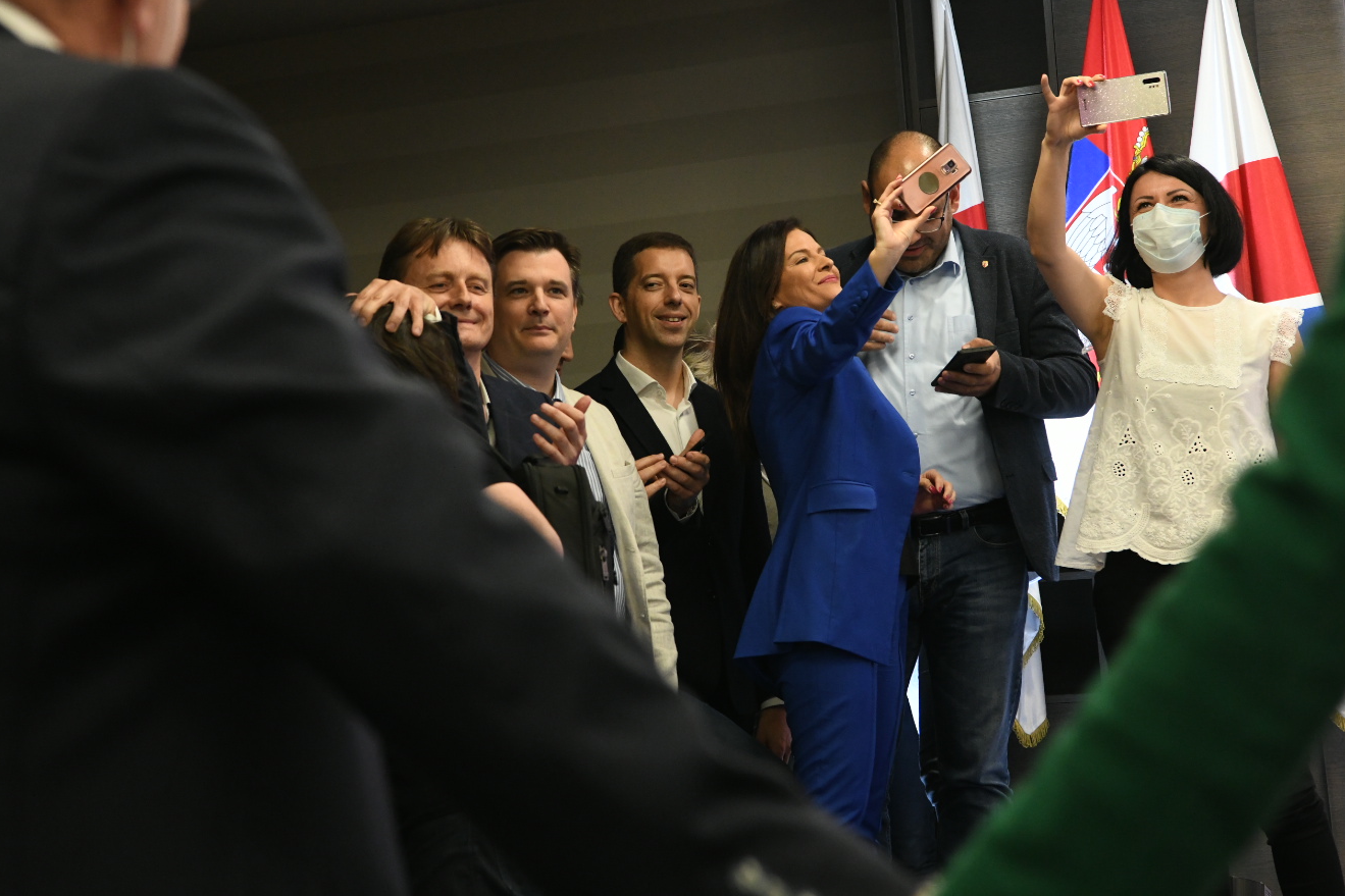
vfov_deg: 15.9
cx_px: 701
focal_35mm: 86
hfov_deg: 23.6
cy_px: 370
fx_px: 3212
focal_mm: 70
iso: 4000
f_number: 6.3
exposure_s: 1/250
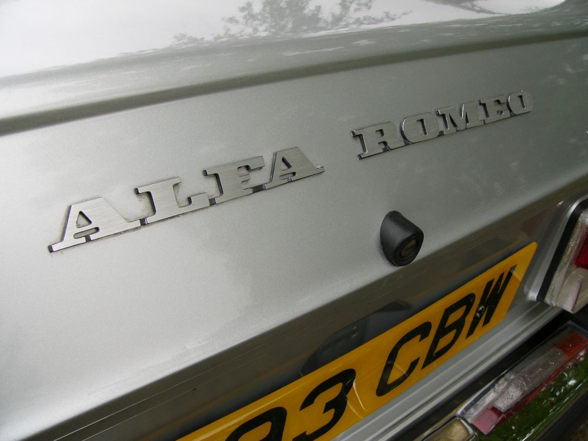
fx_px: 612
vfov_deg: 39.7
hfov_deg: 51.4
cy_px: 220
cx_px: 294
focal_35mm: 36
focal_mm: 6
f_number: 4
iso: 50
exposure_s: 1/160
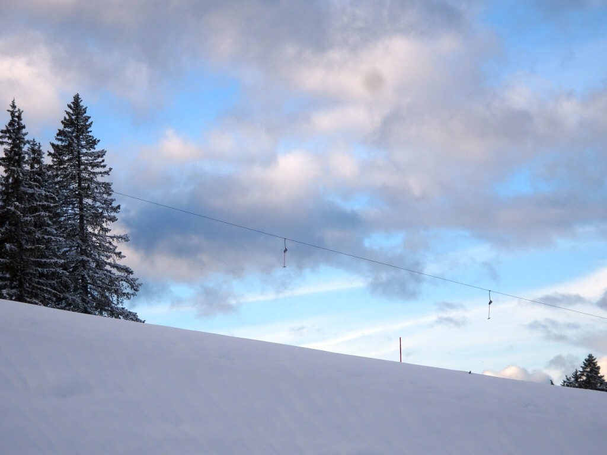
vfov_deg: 10.7
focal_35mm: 139
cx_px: 304
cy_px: 228
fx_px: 2437
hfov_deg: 14.2
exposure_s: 1/400
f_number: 5.6
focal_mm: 23.73
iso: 80
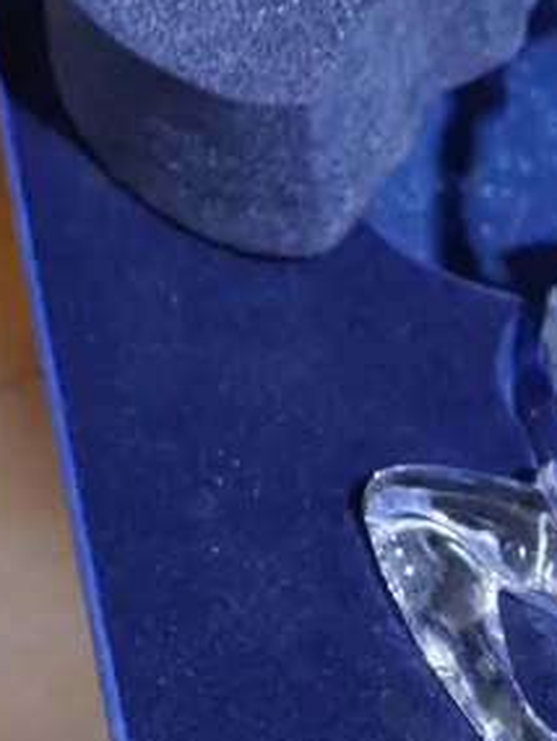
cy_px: 426
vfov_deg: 17.1
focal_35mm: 115
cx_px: 720
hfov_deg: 12.5
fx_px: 2465
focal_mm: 16
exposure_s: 1/60
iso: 800
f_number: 3.6
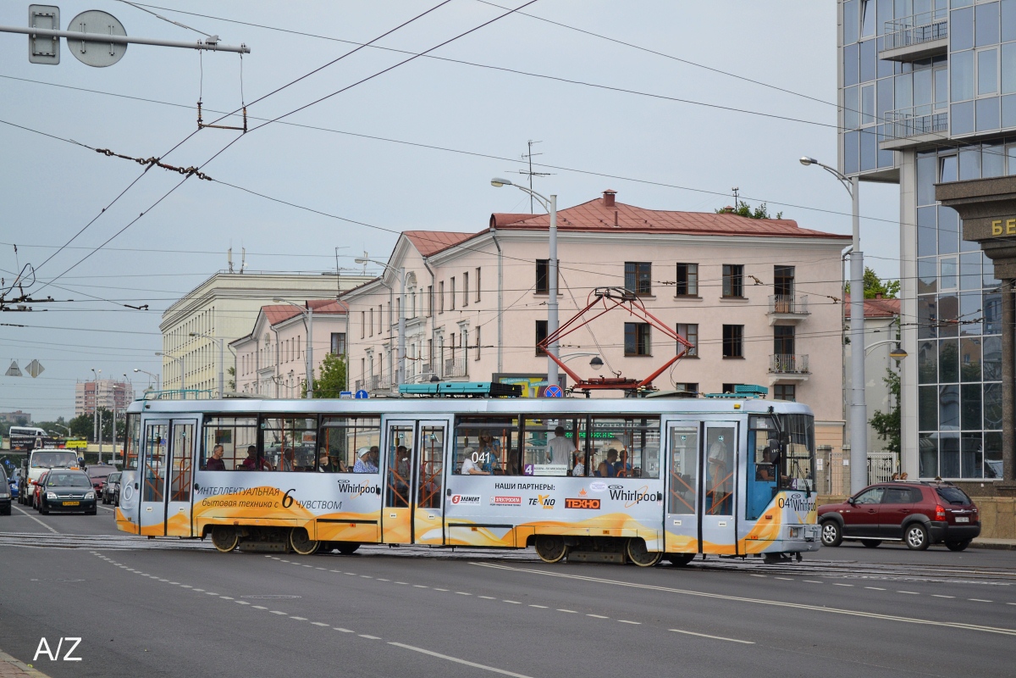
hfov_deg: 24.6
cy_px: 339
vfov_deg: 16.6
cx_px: 508
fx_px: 2328
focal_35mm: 82
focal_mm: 55
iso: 200
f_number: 5.6
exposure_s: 1/640
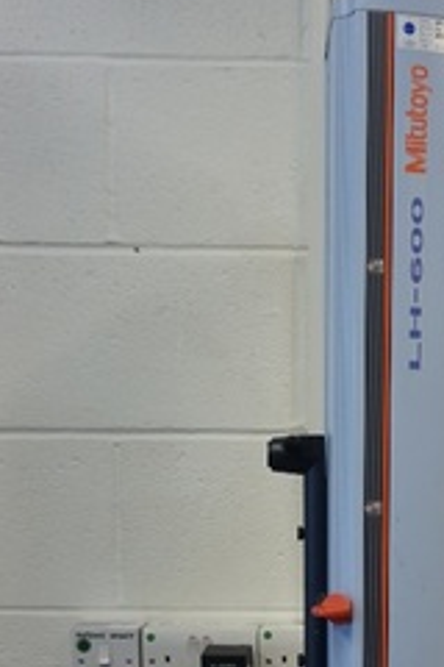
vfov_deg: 39.1
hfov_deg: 26.8
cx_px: 422
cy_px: 556
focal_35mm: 48
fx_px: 888
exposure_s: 1/160
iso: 640
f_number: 4
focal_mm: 16
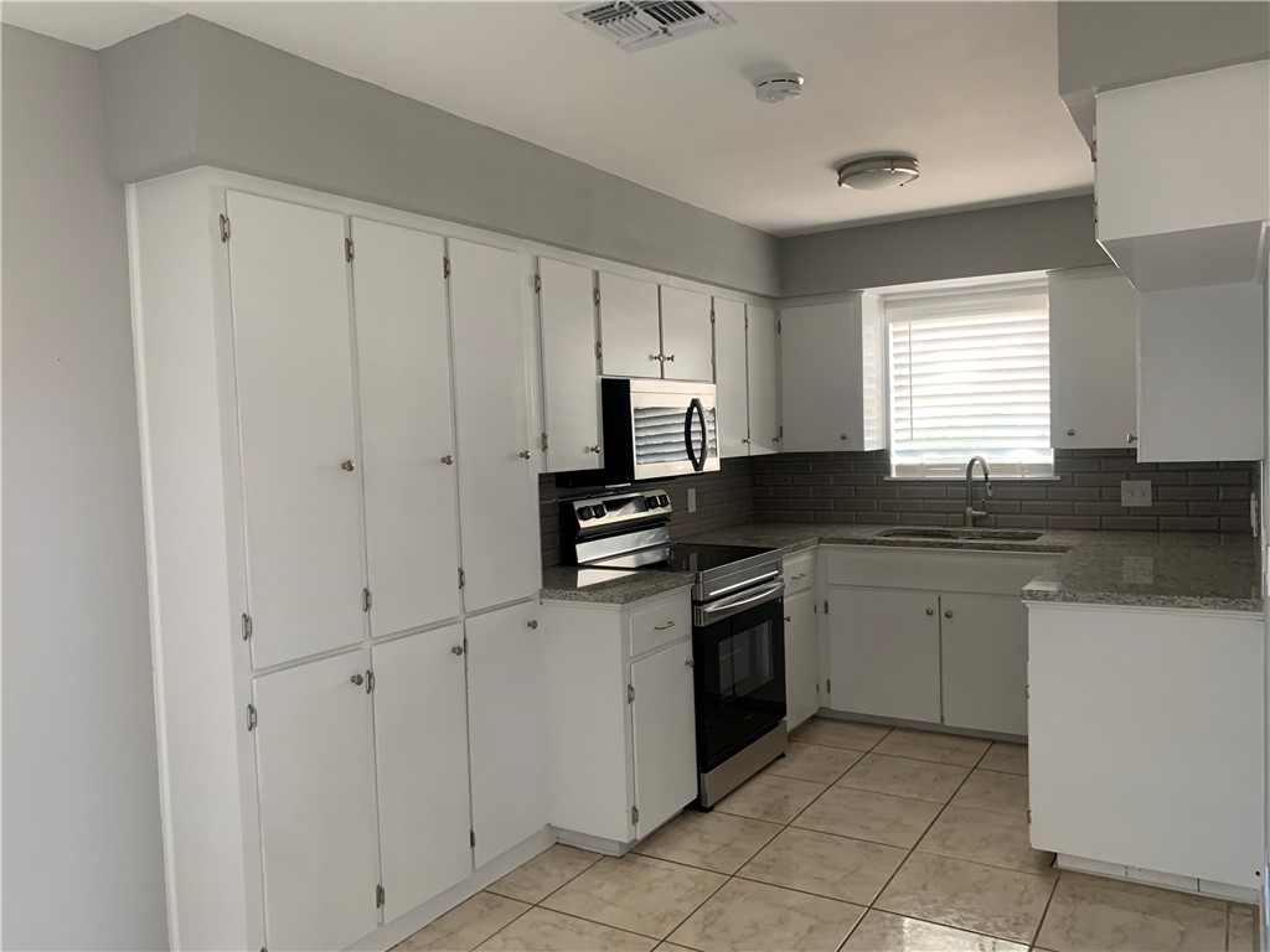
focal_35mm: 26
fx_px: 954
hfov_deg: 67.3
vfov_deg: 53.1
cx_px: 635
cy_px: 476
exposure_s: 1/60
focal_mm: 4.25
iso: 160
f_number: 1.8
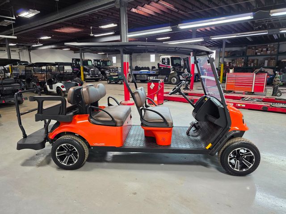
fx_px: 190
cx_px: 143
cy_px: 107
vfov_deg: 58.9
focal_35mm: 23
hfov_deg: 73.9
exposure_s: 1/120
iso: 160
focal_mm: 6.3
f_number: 1.7
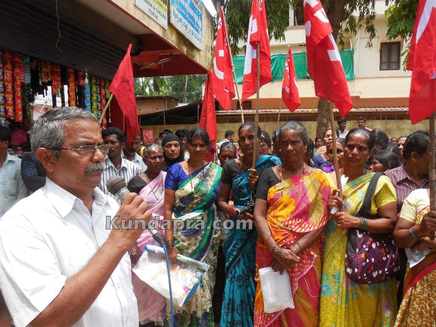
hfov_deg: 67.3
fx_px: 327
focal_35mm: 26
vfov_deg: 53.1
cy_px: 164
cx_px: 218
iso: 125
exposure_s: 1/400
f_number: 3.5
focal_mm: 4.6
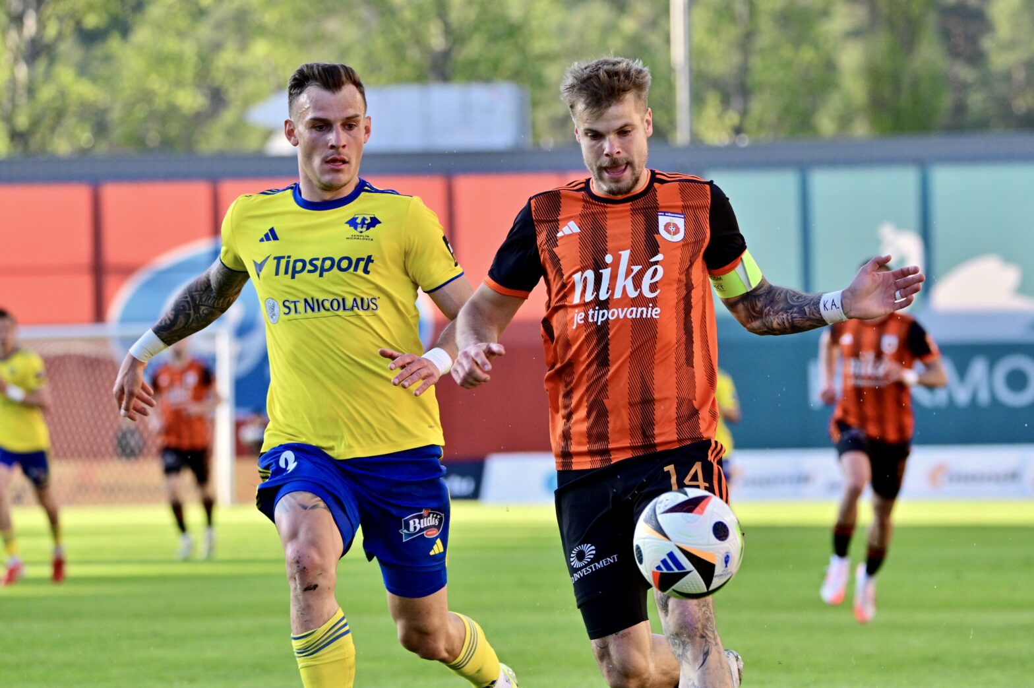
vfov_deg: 6.2
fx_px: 6314
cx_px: 517
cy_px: 344
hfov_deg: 9.4
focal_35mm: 220
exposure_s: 1/1000
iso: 800
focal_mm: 220
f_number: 6
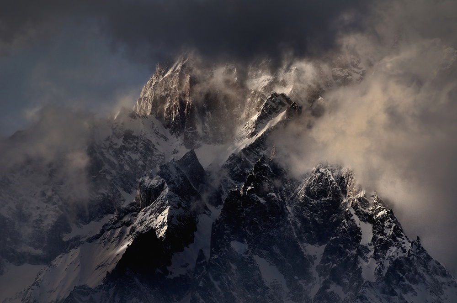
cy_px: 152
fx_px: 4564
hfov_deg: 5.7
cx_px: 228
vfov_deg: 3.8
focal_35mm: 360
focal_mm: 240
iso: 100
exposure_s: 1/2500
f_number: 5.3
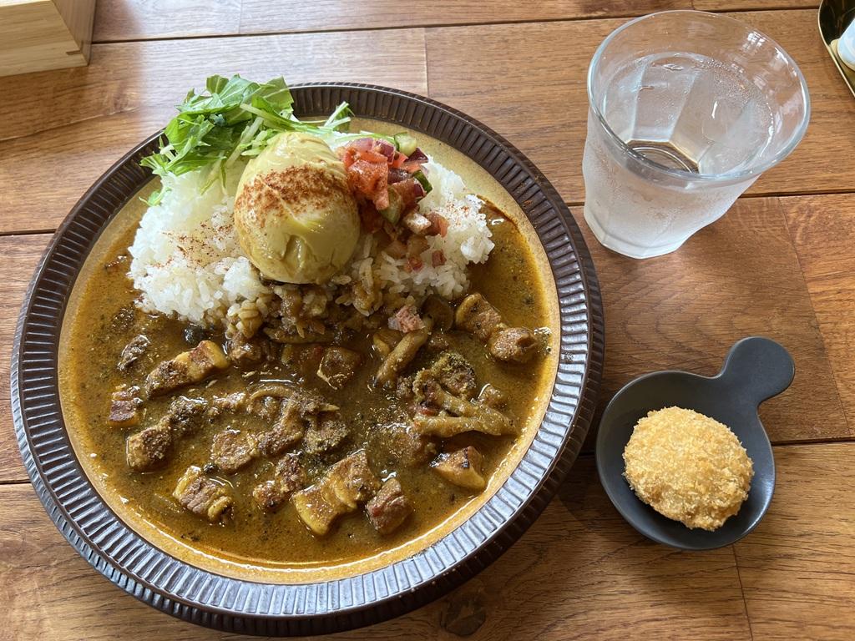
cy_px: 320
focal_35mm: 26
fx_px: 642
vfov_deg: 53.1
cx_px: 428
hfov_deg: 67.3
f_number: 1.5
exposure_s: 1/60
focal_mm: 5.7
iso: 64
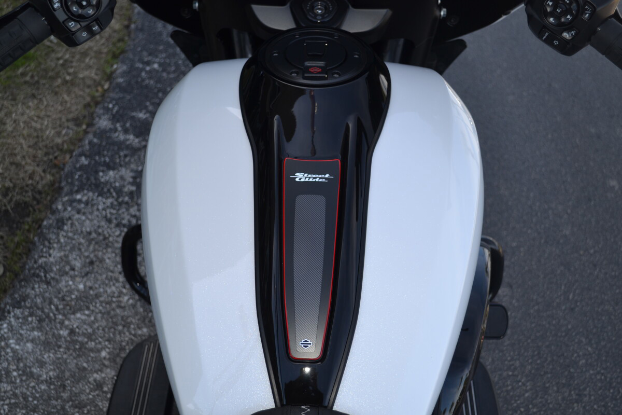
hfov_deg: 45.0
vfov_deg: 30.8
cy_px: 208
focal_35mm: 44
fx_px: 752
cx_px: 311
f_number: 5
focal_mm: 29
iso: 100
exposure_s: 1/200
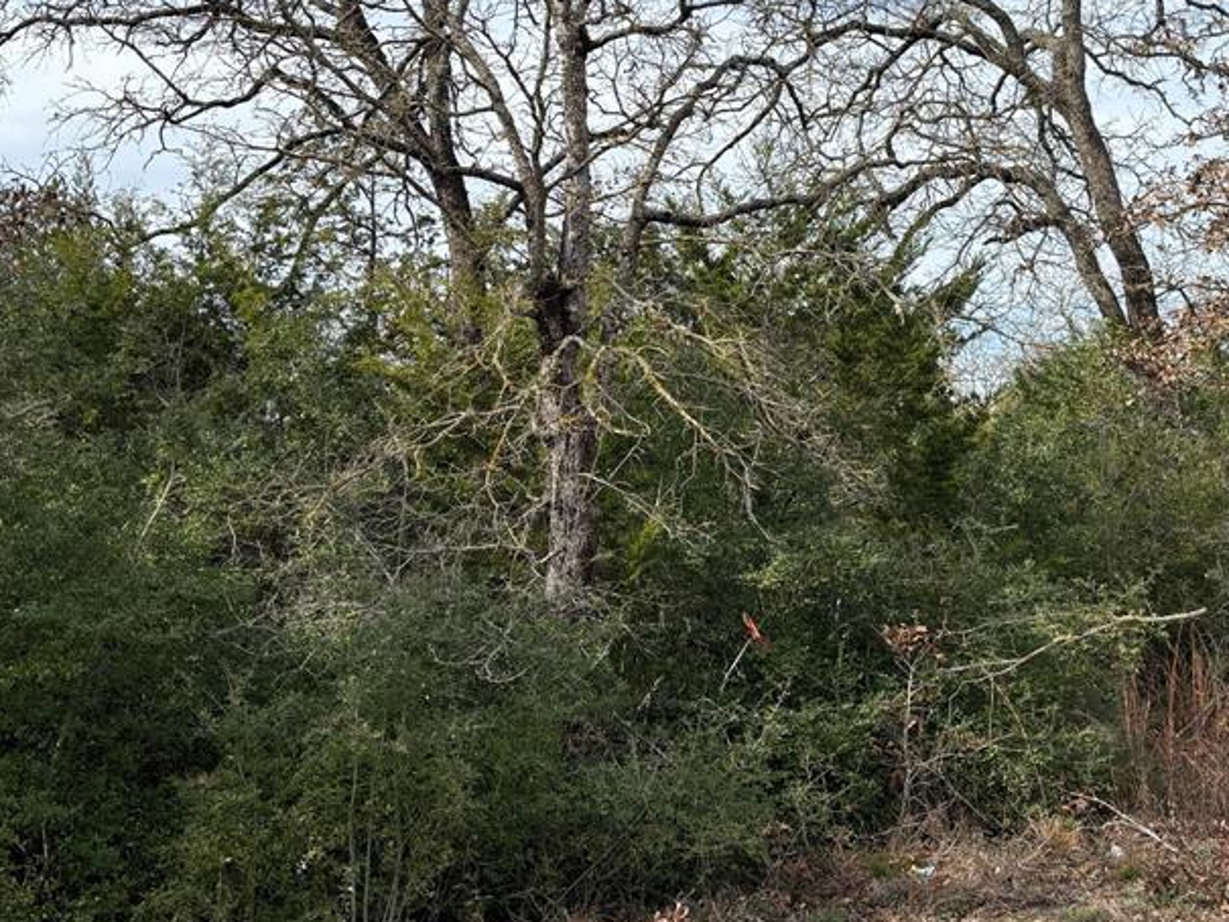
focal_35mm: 44
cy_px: 219
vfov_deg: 32.2
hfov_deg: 42.7
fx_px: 1562
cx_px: 741
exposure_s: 1/3534
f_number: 1.6
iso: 50
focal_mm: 5.96
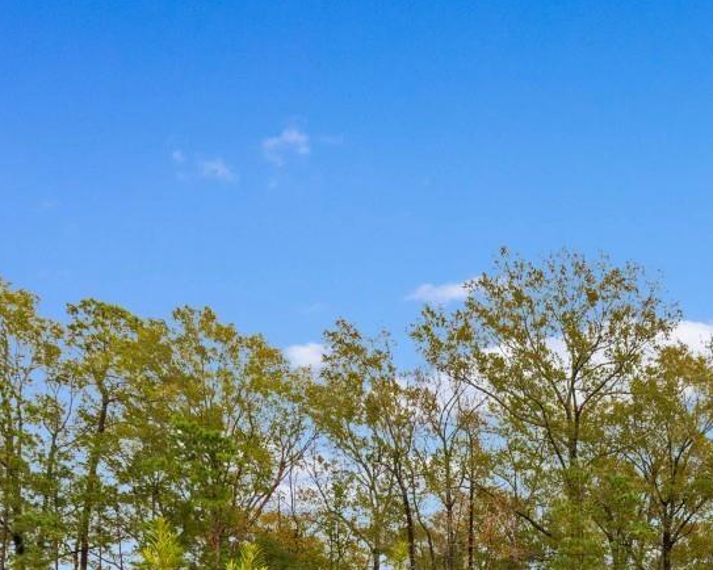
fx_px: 886
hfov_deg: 39.1
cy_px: 674
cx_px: 701
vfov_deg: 30.6
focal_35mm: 42
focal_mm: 10
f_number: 4.5
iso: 100
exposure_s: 1/80
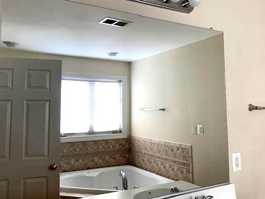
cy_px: 84
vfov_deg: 40.6
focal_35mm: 35
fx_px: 268
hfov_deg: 52.5
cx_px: 147
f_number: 1.8
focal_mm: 4.25
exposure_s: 1/60
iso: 200
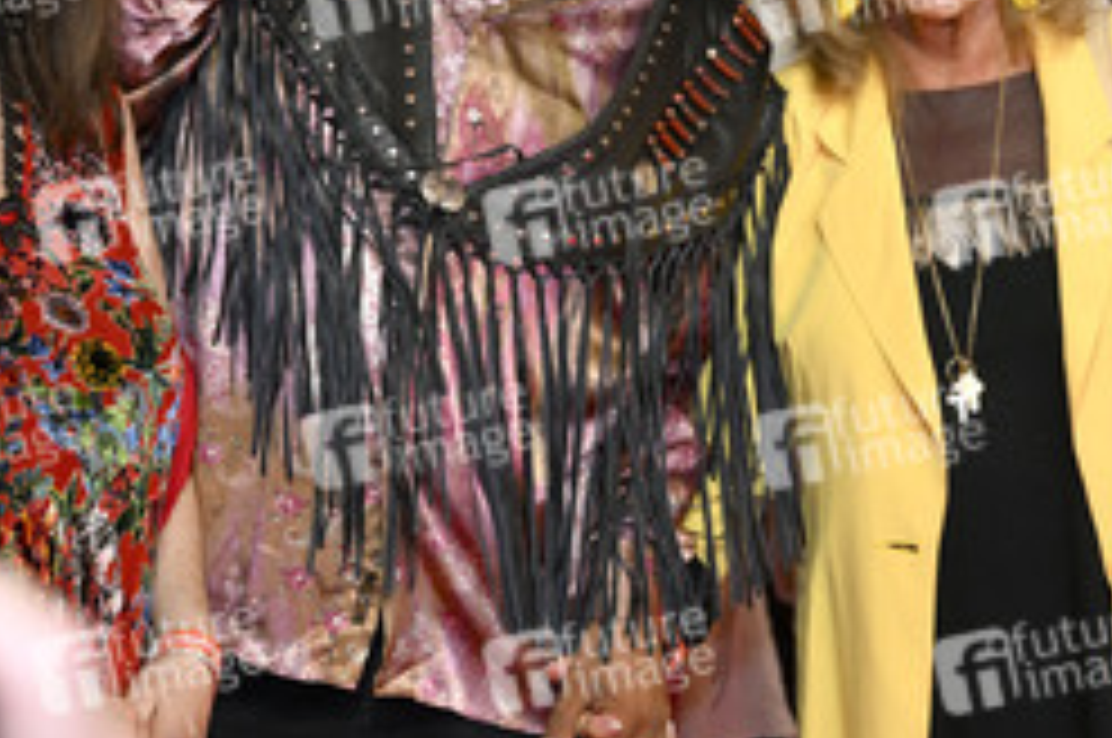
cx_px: 479
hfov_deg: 15.0
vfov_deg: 9.9
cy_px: 99
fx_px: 4226
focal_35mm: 137
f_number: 5.6
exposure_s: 1/160
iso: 800
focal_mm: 75
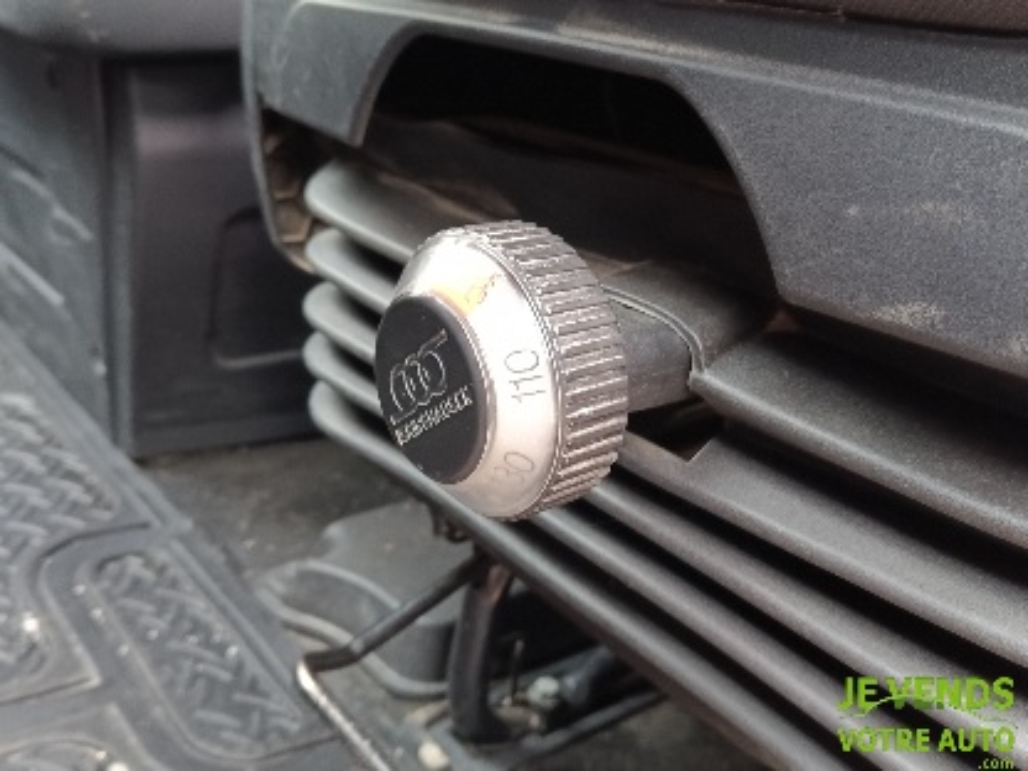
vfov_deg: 42.9
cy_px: 386
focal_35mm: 33
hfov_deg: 55.4
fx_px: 980
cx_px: 514
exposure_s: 1/25
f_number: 1.7
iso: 1762
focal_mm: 5.24
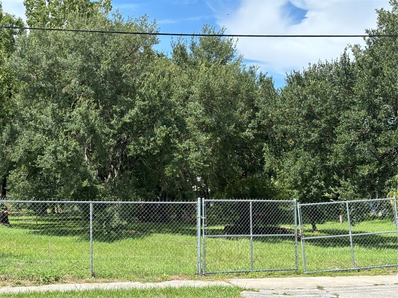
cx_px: 199
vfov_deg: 28.0
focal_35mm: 52
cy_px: 149
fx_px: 598
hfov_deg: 36.8
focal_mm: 5.96
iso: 32
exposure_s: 1/1233
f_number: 1.6
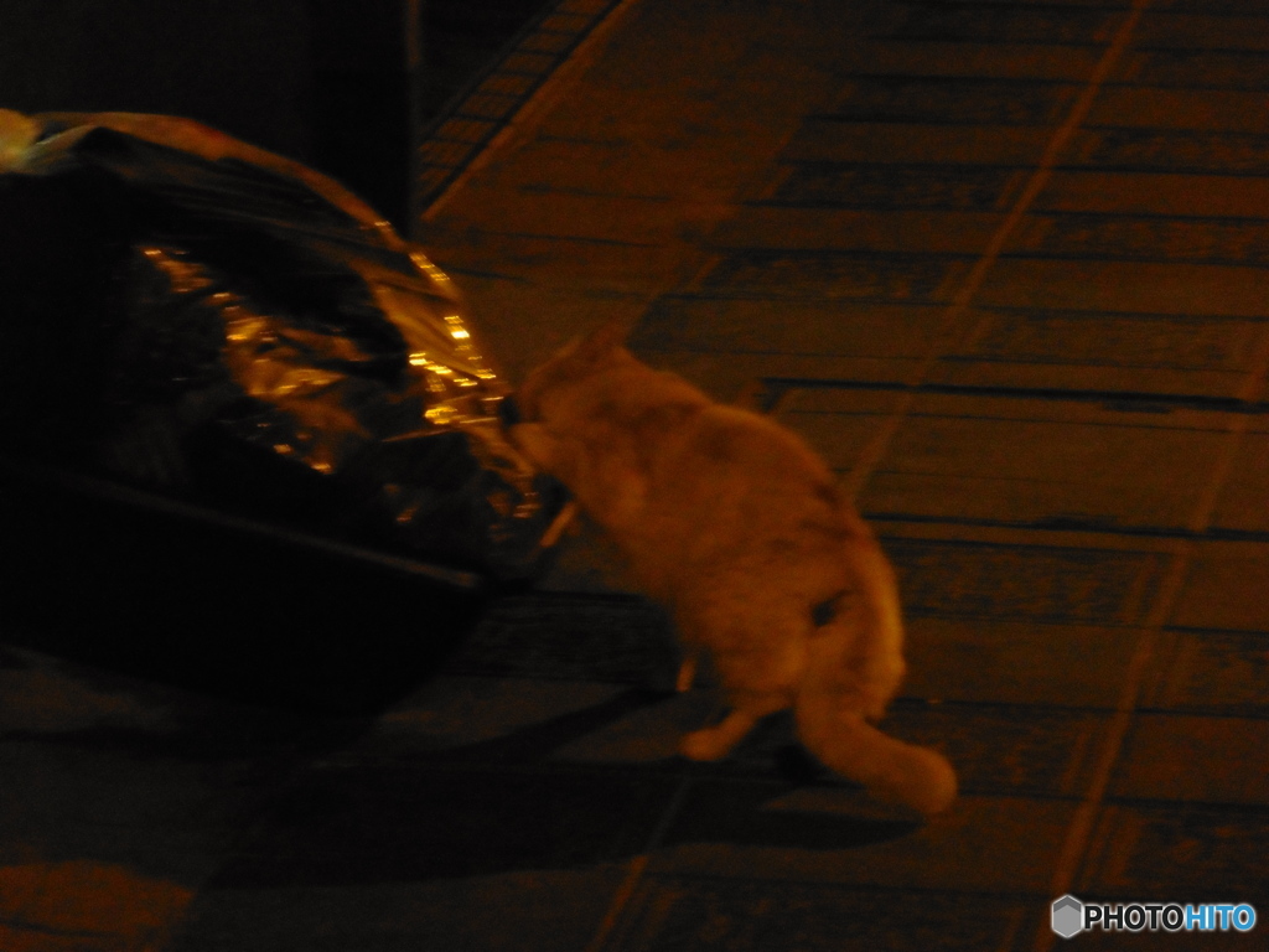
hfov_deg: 7.5
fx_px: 9715
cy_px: 476
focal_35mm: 265
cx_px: 634
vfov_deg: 5.6
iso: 1600
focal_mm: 47.3
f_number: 5.8
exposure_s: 1/4
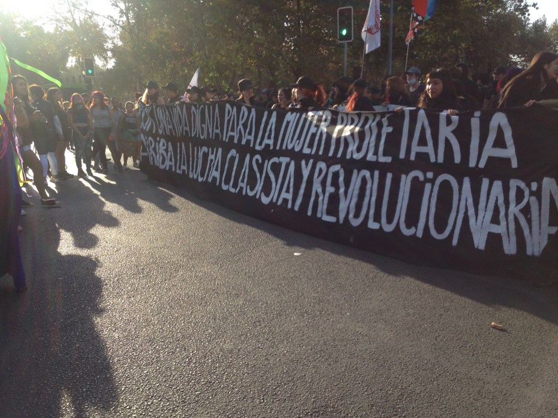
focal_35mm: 33
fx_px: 532
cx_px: 279
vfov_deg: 42.9
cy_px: 209
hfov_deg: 55.4
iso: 50
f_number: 2.4
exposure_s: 1/695
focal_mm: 4.12
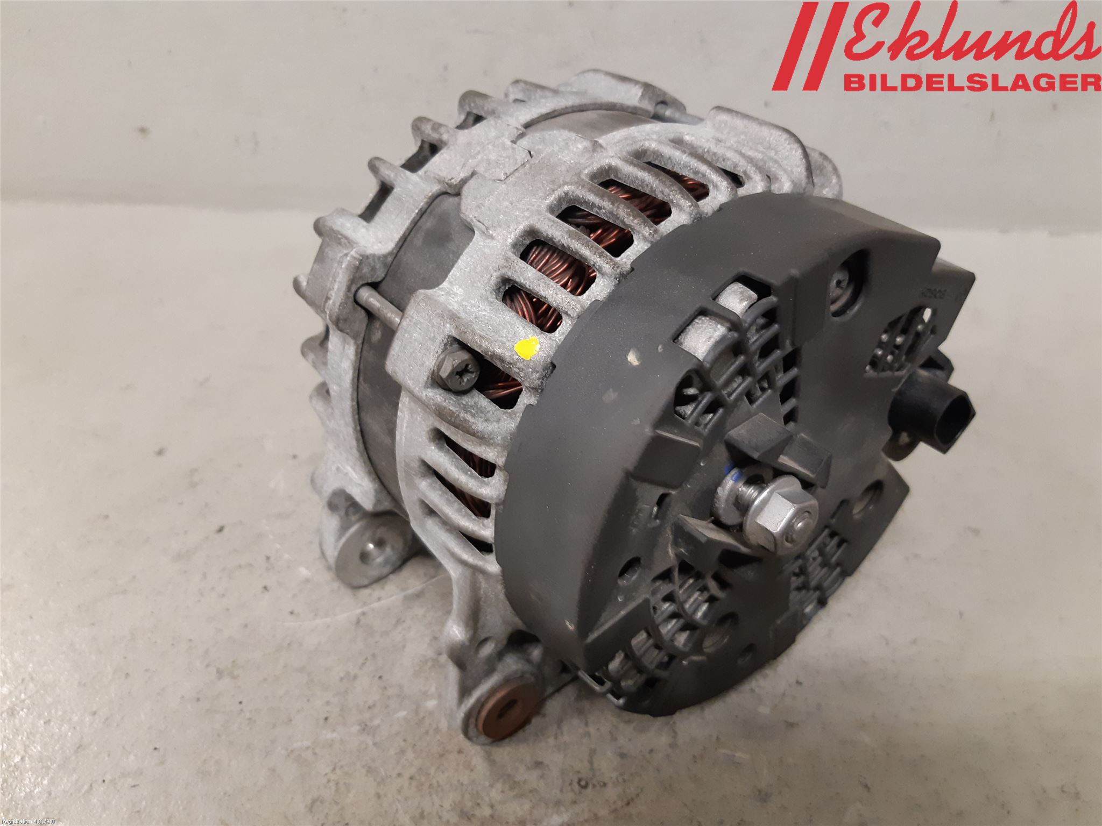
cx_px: 551
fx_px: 828
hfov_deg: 67.3
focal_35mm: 26
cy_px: 413
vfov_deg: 53.1
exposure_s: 1/50
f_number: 1.7
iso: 250
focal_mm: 3.93
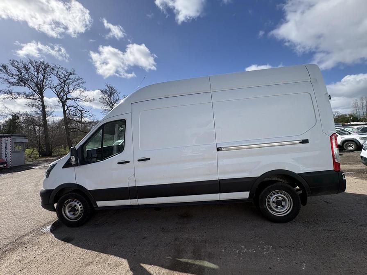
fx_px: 148
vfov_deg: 85.7
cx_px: 184
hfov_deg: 102.1
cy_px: 138
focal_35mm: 14
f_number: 2.2
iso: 50
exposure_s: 1/2342
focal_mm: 2.22
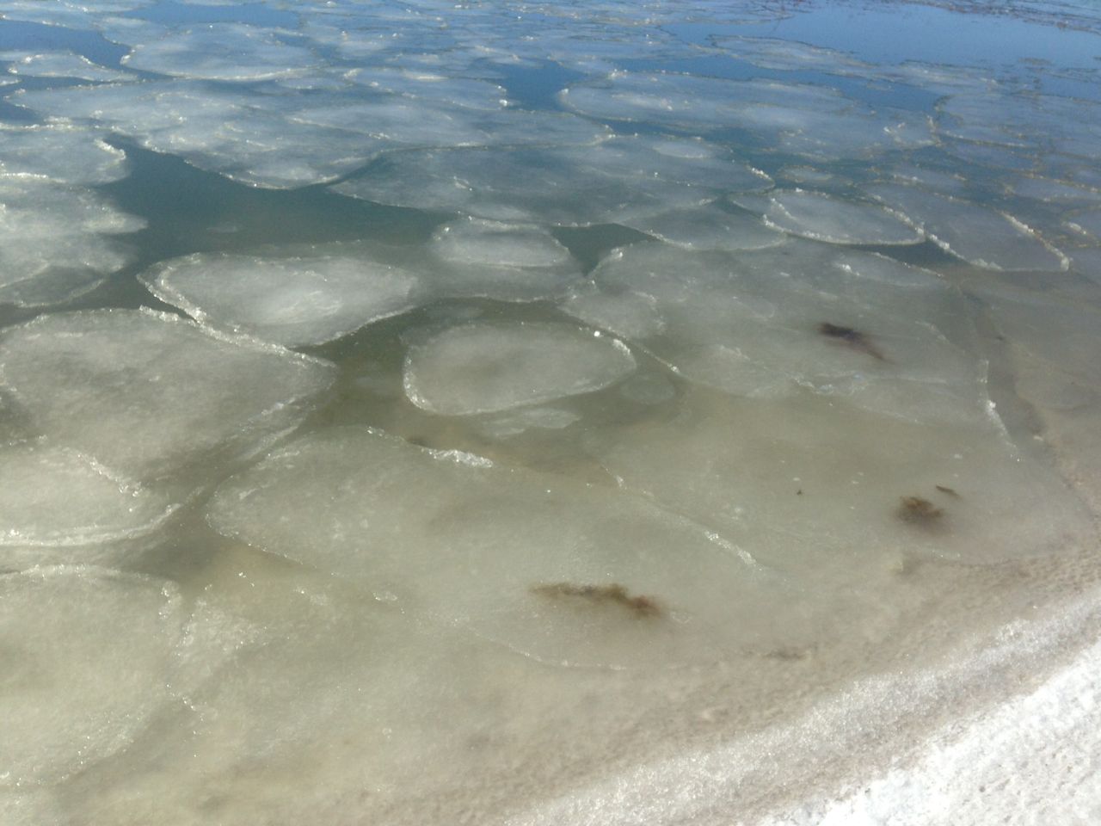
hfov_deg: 55.4
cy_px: 413
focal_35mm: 33
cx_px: 550
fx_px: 1050
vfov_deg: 42.9
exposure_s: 1/1595
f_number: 2.4
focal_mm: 4.12
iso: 50
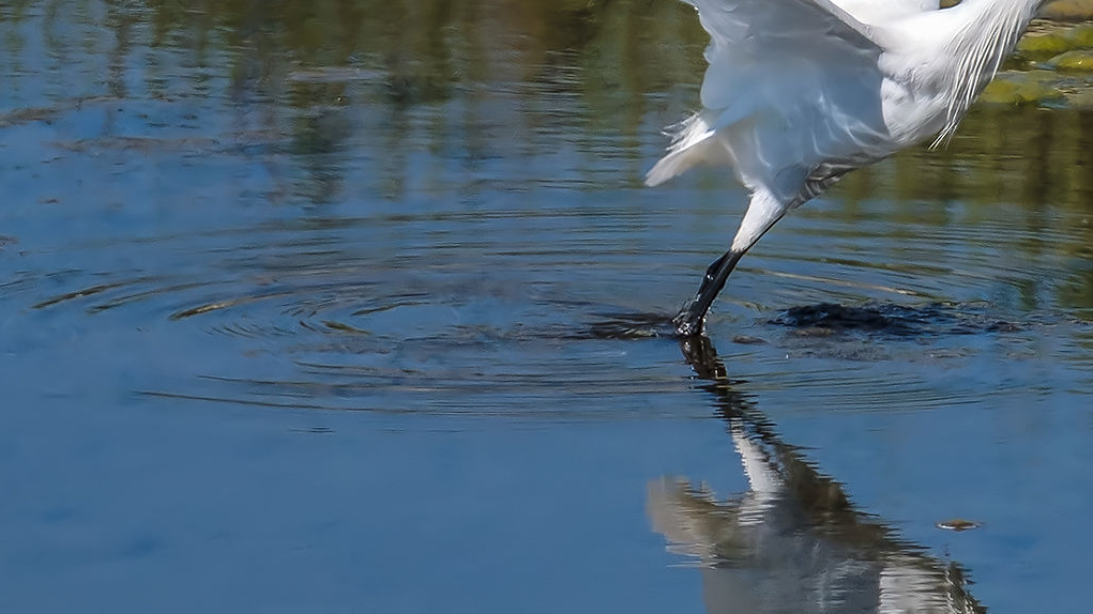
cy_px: 222
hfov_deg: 1.5
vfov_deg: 0.8
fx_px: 42830
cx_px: 1197
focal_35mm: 1478
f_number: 5.6
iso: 200
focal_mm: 400
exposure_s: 1/3500
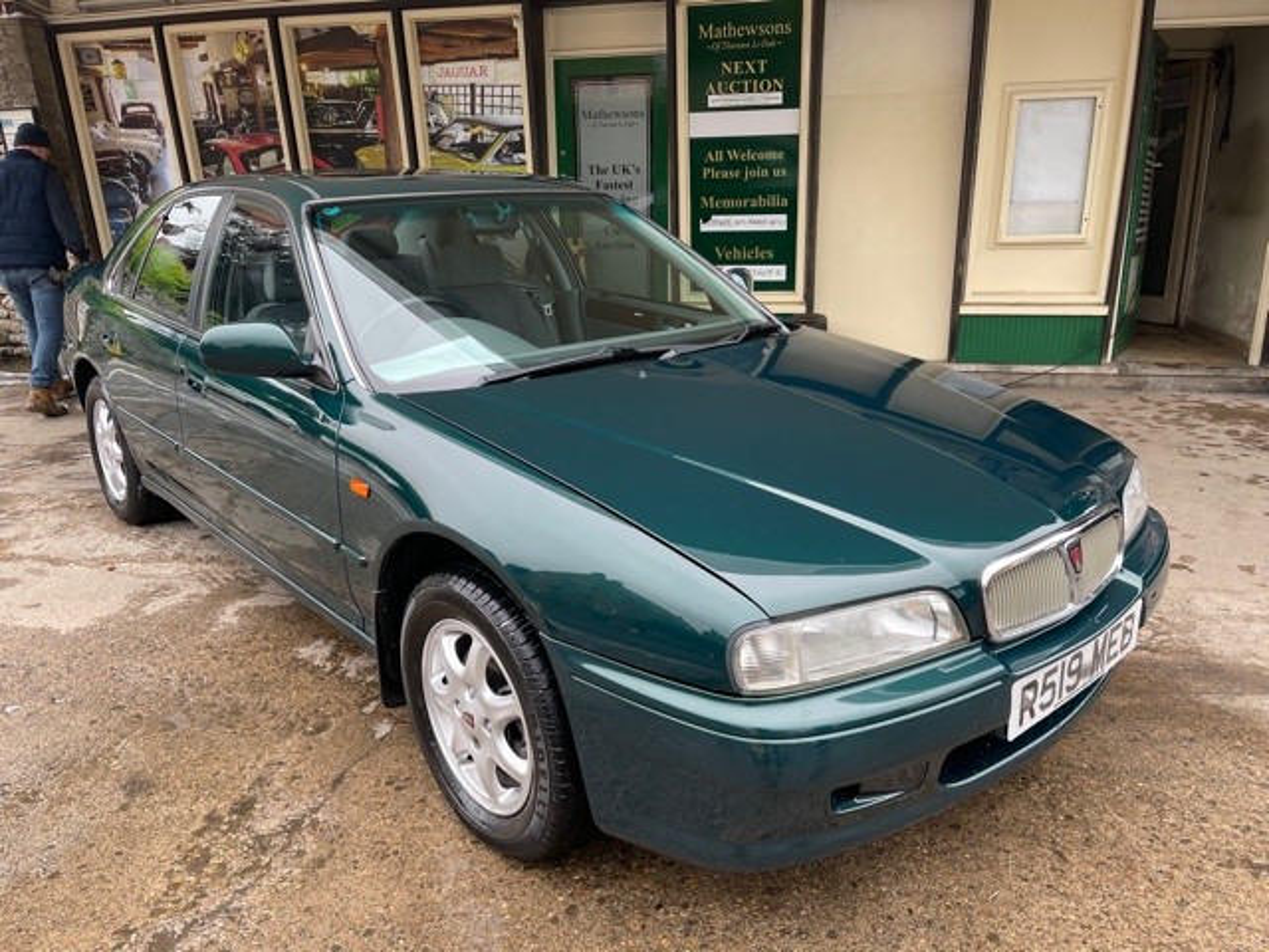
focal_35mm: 26
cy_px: 476
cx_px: 634
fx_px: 953
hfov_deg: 67.3
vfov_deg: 53.1
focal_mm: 5.1
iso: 32
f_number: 1.6
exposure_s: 1/307
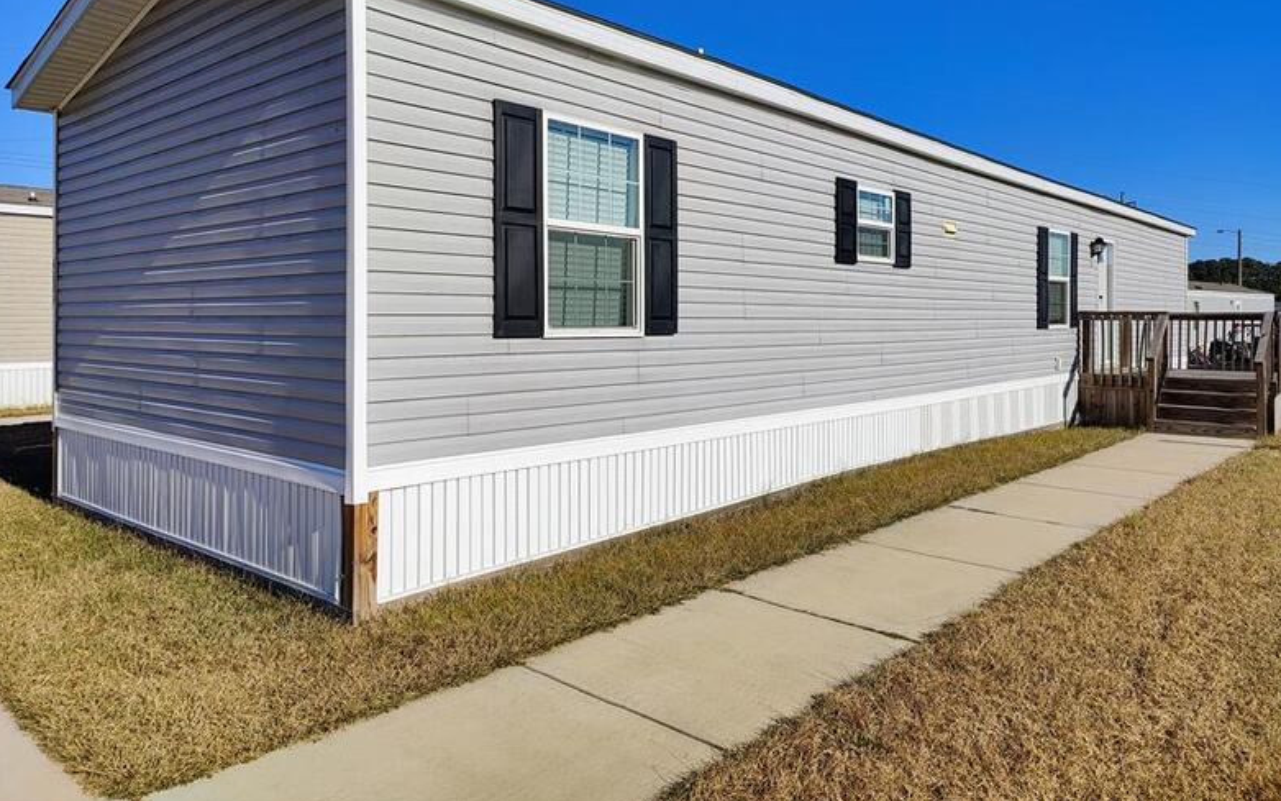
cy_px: 319
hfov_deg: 72.6
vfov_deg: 49.0
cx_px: 640
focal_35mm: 25
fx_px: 873
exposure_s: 1/5527
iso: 64
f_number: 1.8
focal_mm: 6.06
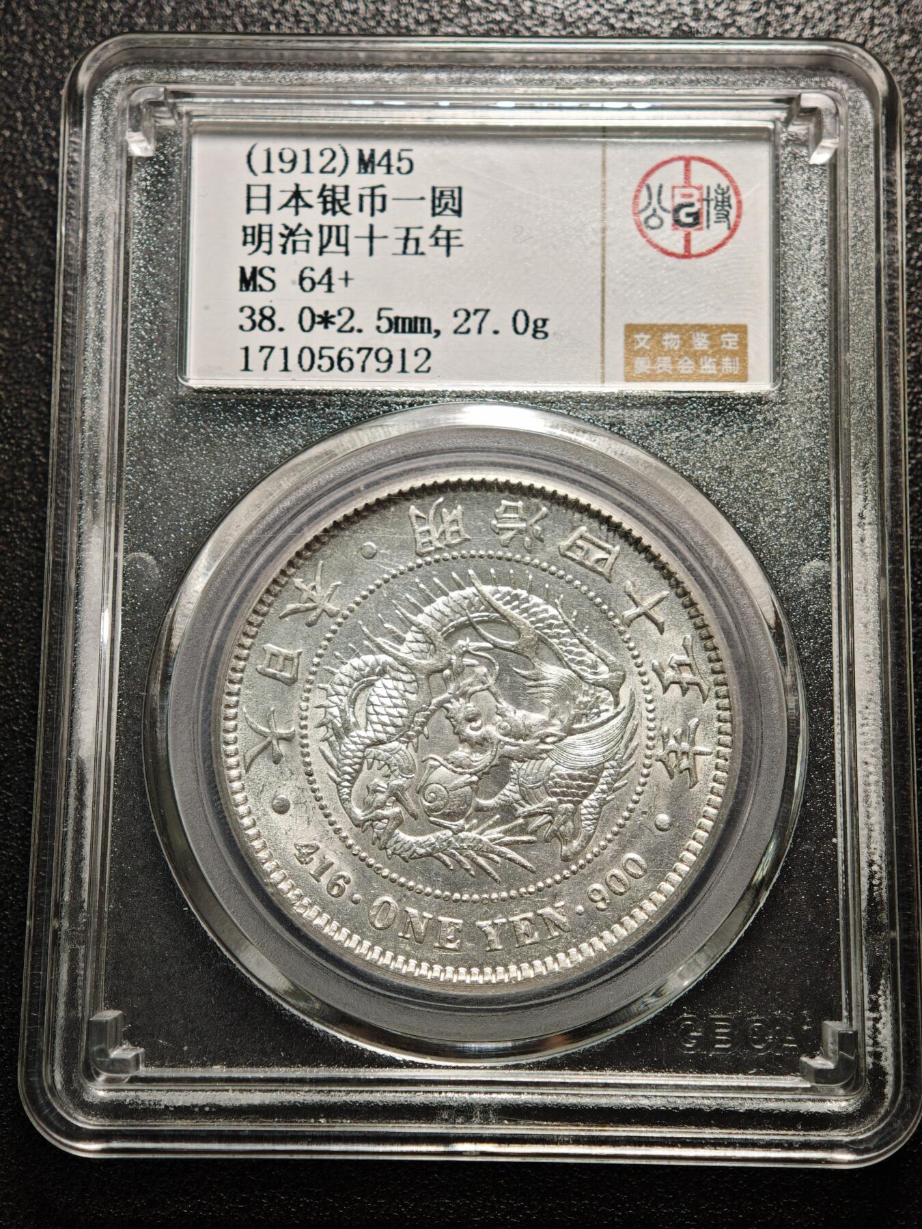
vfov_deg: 32.2
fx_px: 2131
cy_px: 614
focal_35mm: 60
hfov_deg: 24.4
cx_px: 461
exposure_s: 1/103
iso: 250
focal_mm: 9
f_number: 2
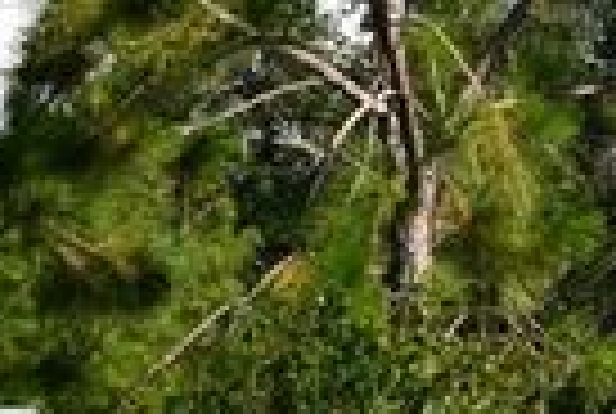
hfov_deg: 6.8
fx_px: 4973
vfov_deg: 4.7
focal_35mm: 290
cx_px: -751
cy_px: 742
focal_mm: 31
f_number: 9
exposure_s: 1/320
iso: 100
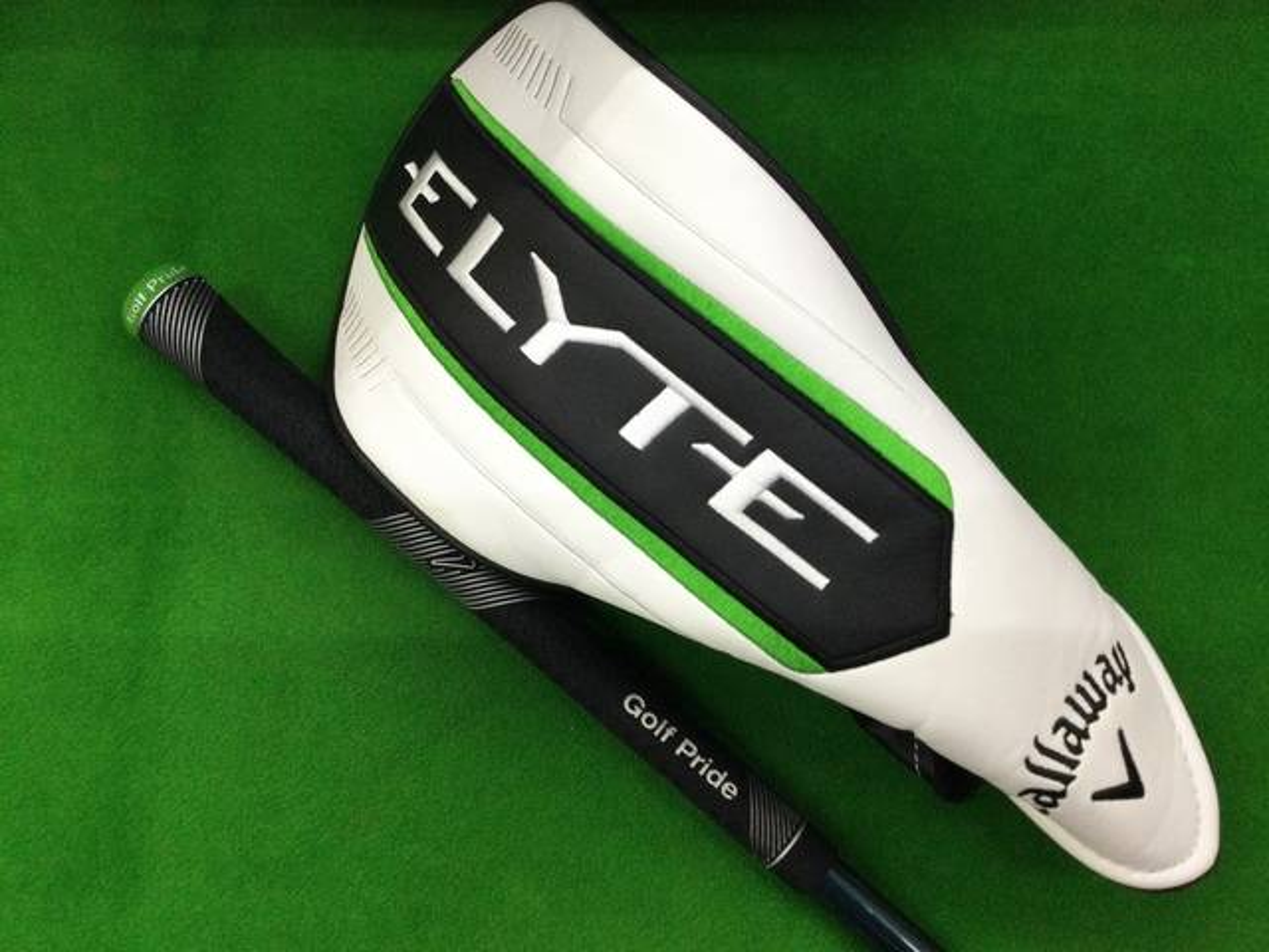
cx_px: 634
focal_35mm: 31
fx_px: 1136
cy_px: 476
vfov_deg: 45.4
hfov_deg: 58.4
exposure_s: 1/30
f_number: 2.4
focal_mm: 3.3
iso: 40
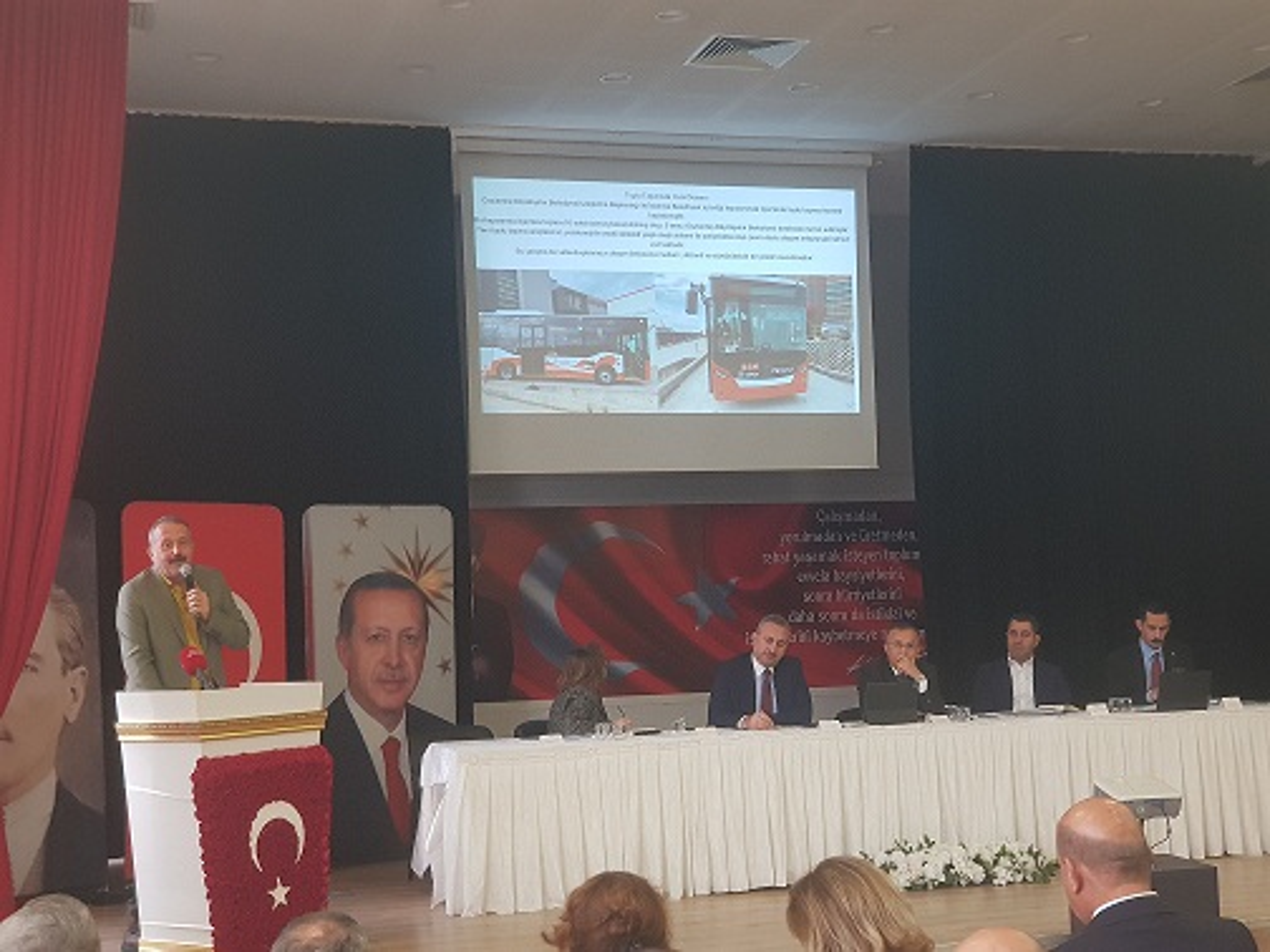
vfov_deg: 28.0
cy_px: 476
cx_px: 635
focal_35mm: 52
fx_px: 1908
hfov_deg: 36.8
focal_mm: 6
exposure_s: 1/20
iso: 200
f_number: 2.4
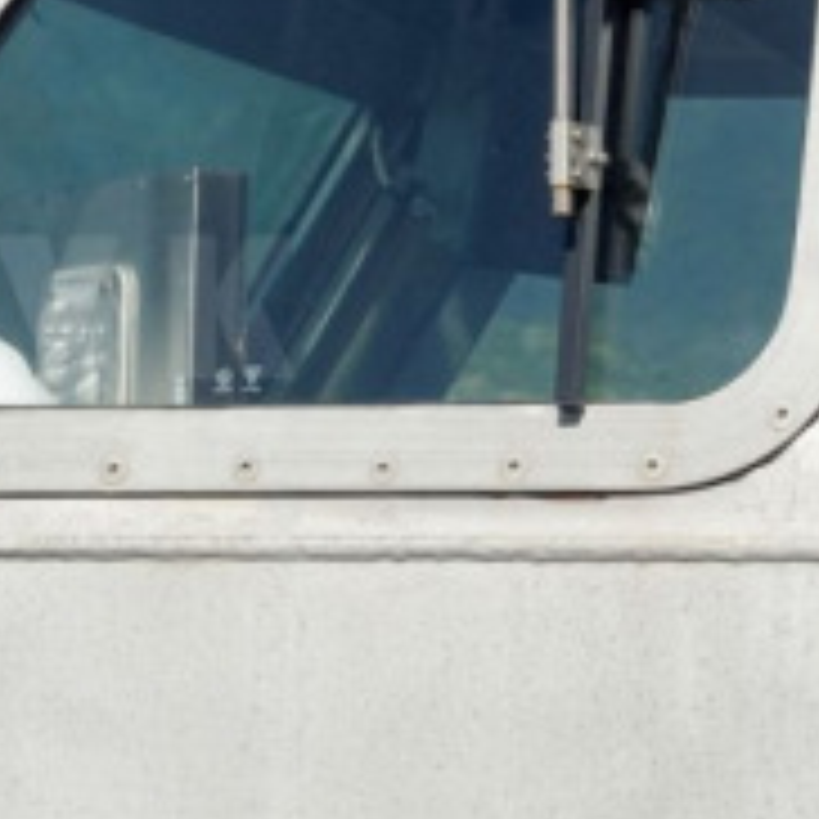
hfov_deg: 6.3
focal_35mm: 279
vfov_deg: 6.3
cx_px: 544
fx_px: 7468
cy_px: 446
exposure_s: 1/250
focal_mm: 50
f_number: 8
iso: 100
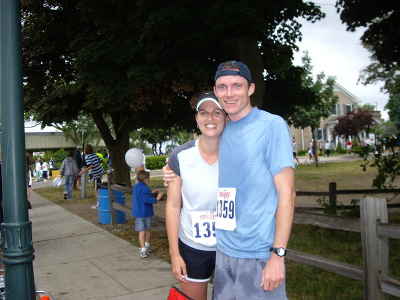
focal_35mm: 38
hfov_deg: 49.0
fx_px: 439
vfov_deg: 37.7
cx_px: 200
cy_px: 150
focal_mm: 6.2
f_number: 2.7
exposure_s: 1/250
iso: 100
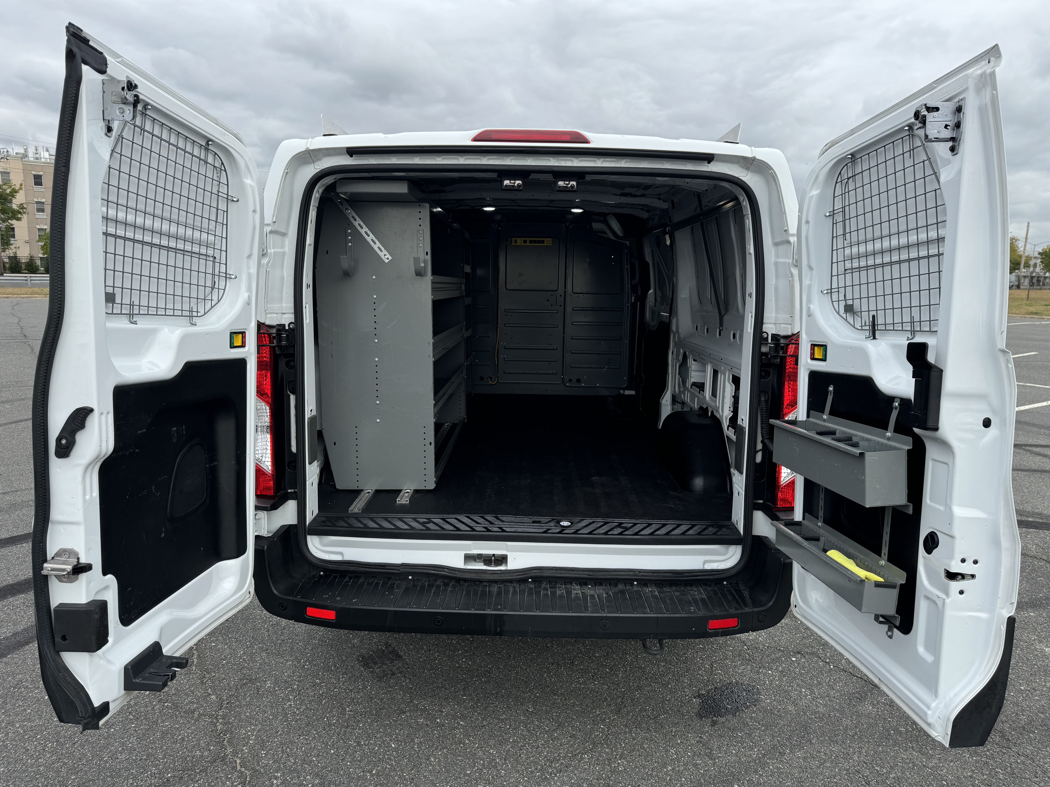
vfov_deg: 56.8
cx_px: 525
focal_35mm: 24
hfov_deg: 71.6
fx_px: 728
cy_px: 394
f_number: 1.78
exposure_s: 1/1869
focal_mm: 6.76
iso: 80
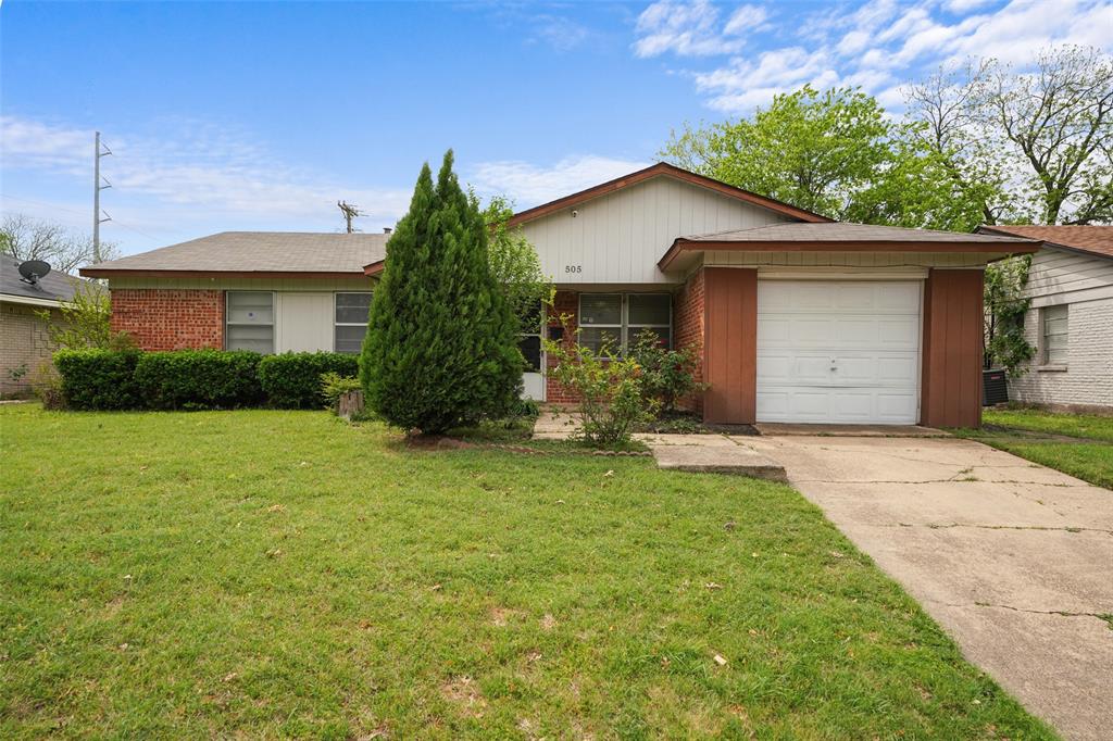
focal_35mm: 22
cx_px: 556
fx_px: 683
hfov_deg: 78.3
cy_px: 370
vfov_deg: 57.0
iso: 640
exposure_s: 1/800
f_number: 9
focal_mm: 22.1
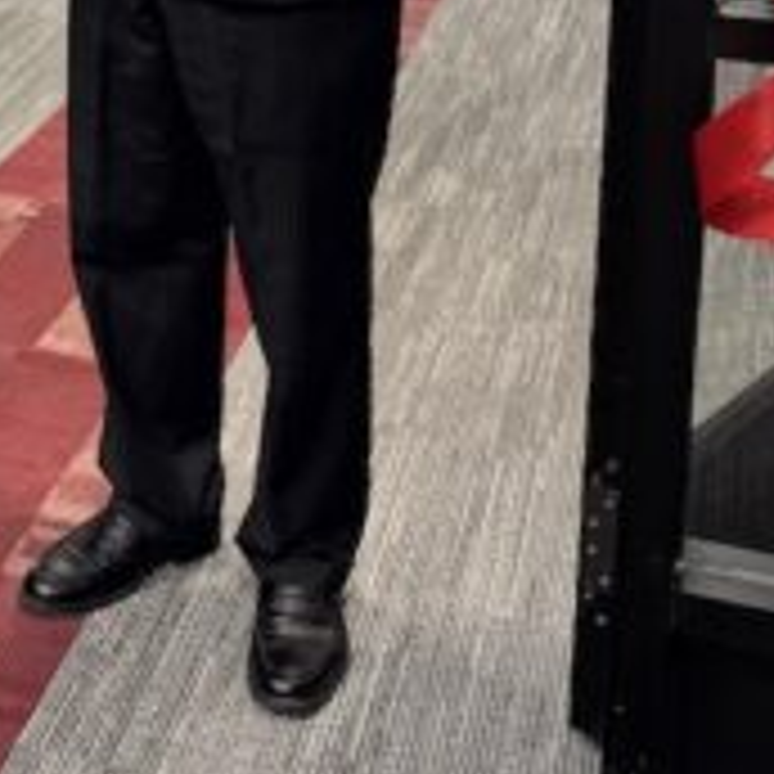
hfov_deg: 20.5
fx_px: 1998
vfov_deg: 19.9
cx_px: -158
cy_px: -266
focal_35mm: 79
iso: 160
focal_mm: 6.76
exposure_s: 1/60
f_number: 1.78
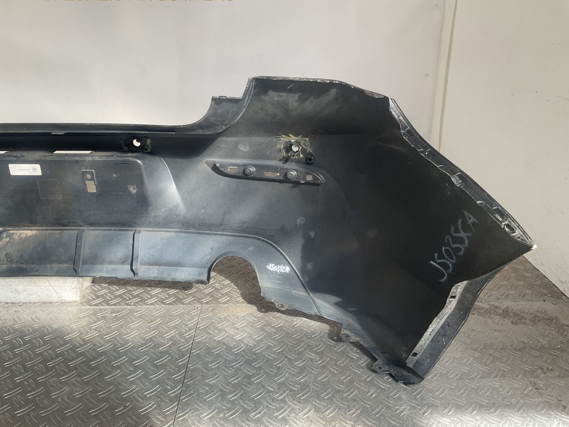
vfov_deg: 48.2
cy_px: 214
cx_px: 284
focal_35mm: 29
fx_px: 477
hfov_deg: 61.7
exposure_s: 1/344
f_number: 1.8
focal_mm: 3
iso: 16
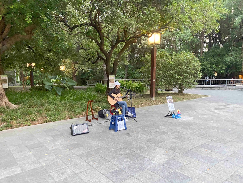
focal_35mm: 26
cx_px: 122
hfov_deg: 67.3
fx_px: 183
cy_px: 92
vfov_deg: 53.1
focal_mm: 4.25
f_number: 1.8
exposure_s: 1/40
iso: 500
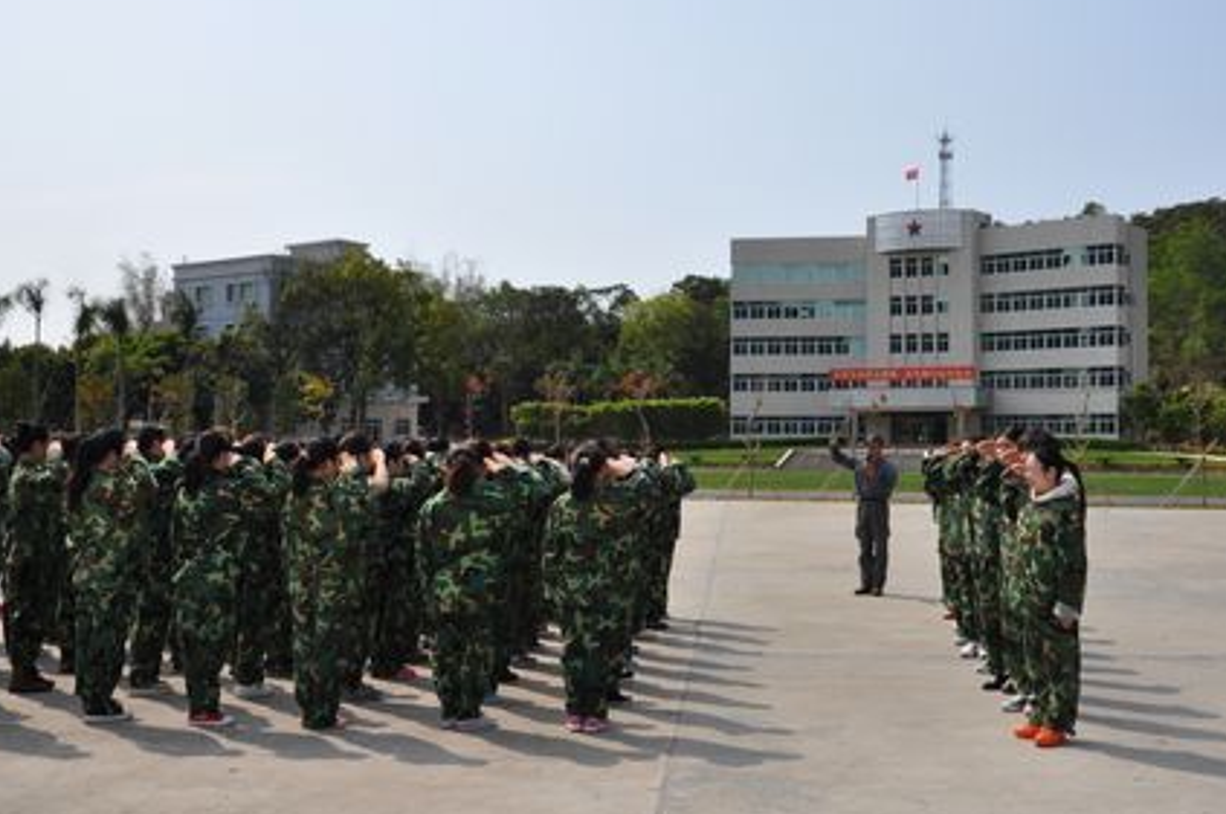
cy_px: 388
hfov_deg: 49.5
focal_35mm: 39
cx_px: 699
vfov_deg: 34.1
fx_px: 1327
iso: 200
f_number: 14
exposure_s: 1/200
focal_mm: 22
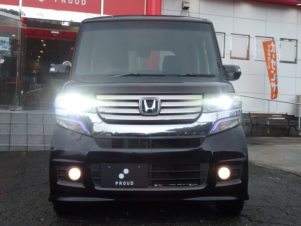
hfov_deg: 38.9
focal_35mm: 49
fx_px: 426
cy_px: 113
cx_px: 150
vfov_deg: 29.7
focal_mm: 8.9
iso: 125
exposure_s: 1/250
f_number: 4
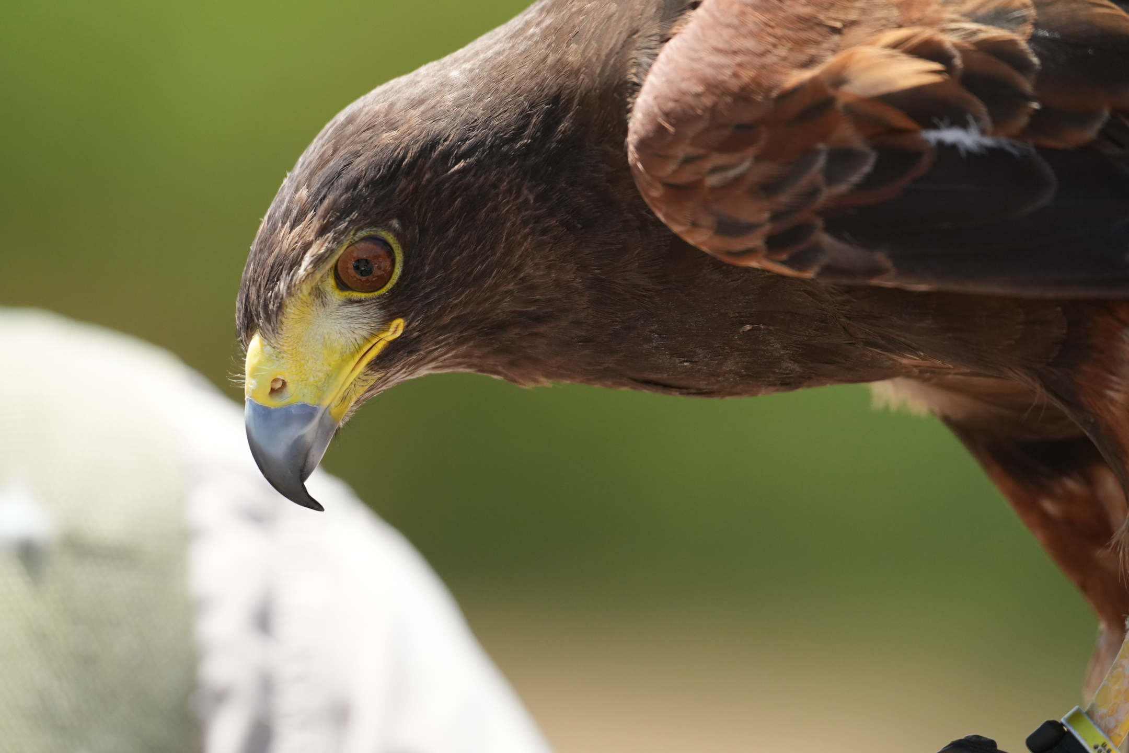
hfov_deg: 3.4
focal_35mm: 600
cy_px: 376
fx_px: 18815
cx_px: 564
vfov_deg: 2.3
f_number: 5.6
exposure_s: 1/2500
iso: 2500
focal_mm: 600
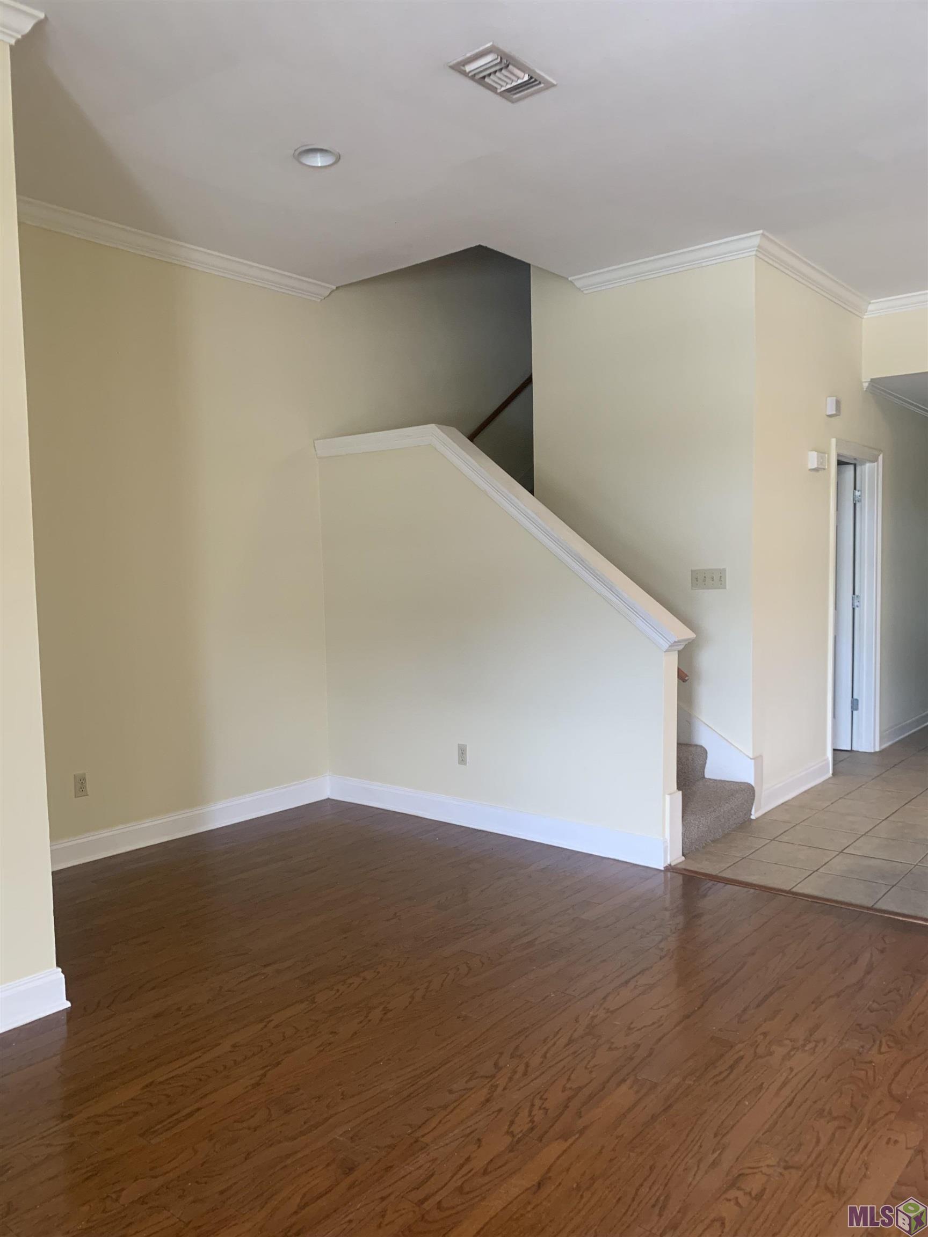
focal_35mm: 26
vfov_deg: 67.3
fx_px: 929
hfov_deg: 53.1
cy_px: 618
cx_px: 464
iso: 200
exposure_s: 1/60
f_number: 1.8
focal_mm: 4.25
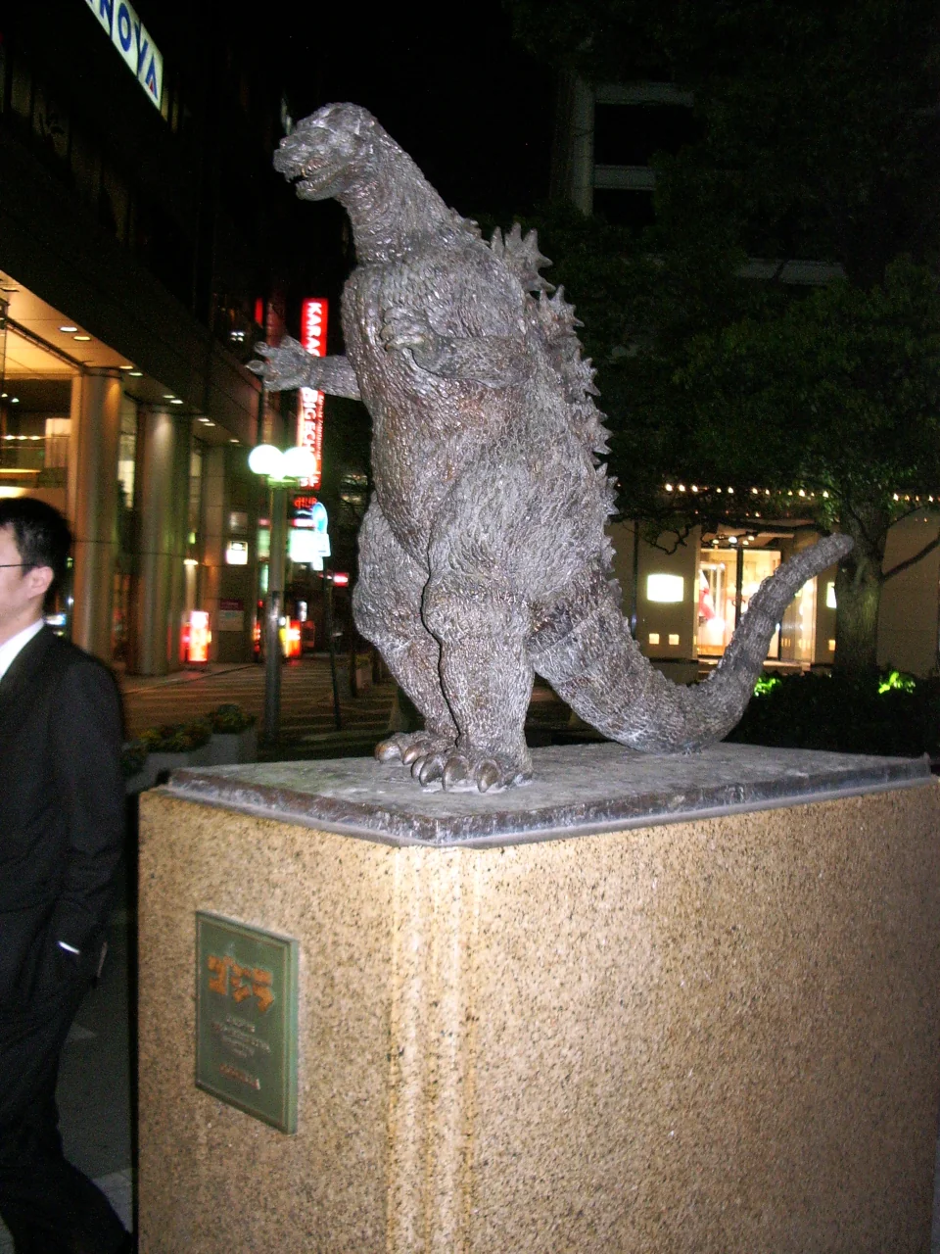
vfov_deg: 52.6
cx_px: 470
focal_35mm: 35
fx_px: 1267
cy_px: 627
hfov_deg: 40.7
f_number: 2.6
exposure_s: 1/40
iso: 200
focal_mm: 5.8
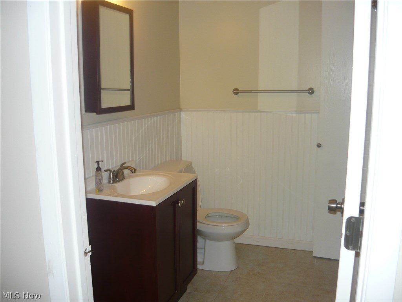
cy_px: 151
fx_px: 383
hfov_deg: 55.4
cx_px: 201
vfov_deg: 42.9
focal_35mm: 33
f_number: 2.8
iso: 100
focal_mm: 5.5
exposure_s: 1/30
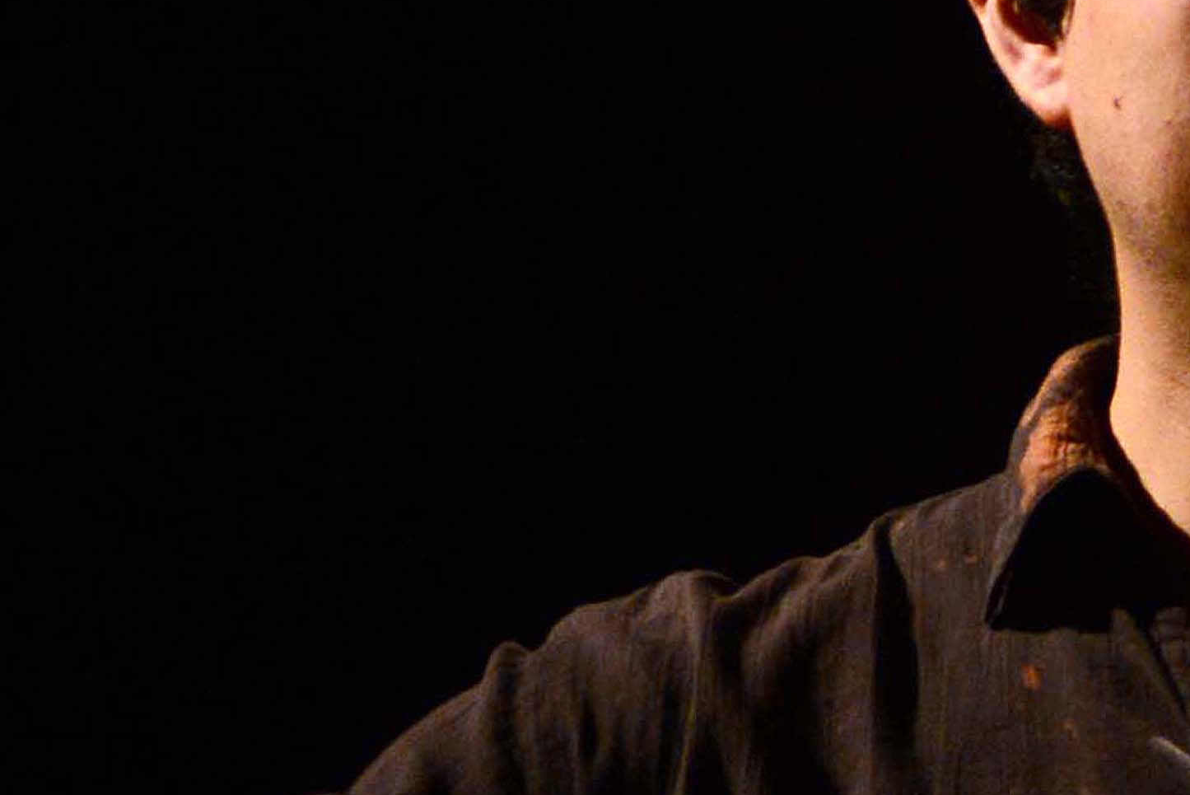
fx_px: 11839
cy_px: 508
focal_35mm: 358
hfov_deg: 5.7
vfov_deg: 3.8
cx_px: 1344
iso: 1600
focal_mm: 86
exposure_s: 1/60
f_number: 2.8
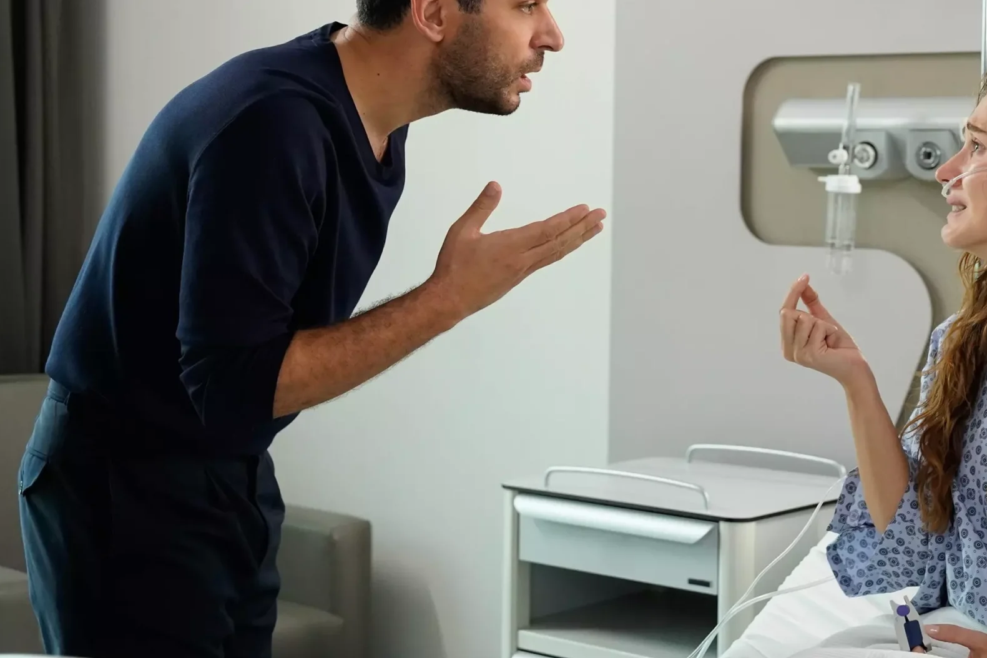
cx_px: 655
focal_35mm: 69
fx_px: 1886
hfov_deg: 29.1
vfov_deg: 19.7
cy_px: 192
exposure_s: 1/250
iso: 4000
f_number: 4
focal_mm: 42.5
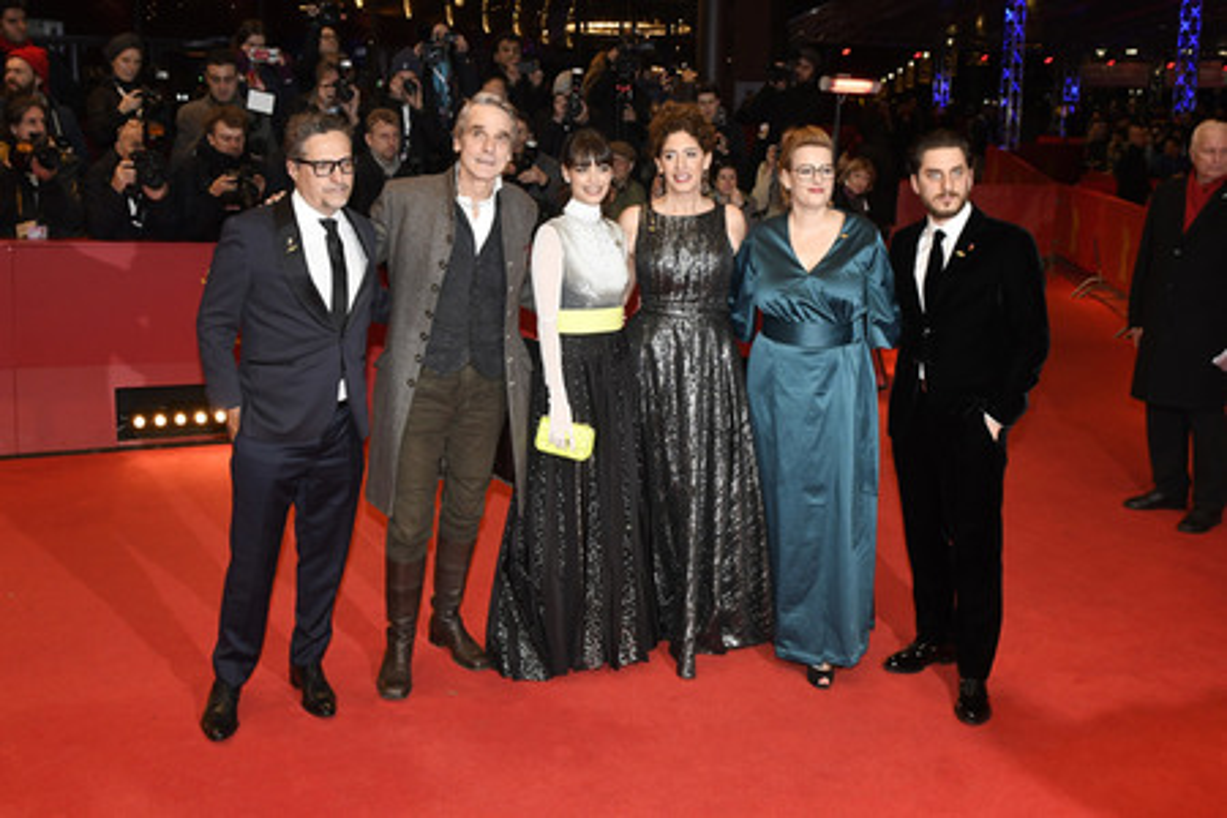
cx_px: 614
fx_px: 954
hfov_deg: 65.5
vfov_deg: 46.4
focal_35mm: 28
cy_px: 409
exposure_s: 1/250
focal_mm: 19
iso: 1000
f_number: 6.3
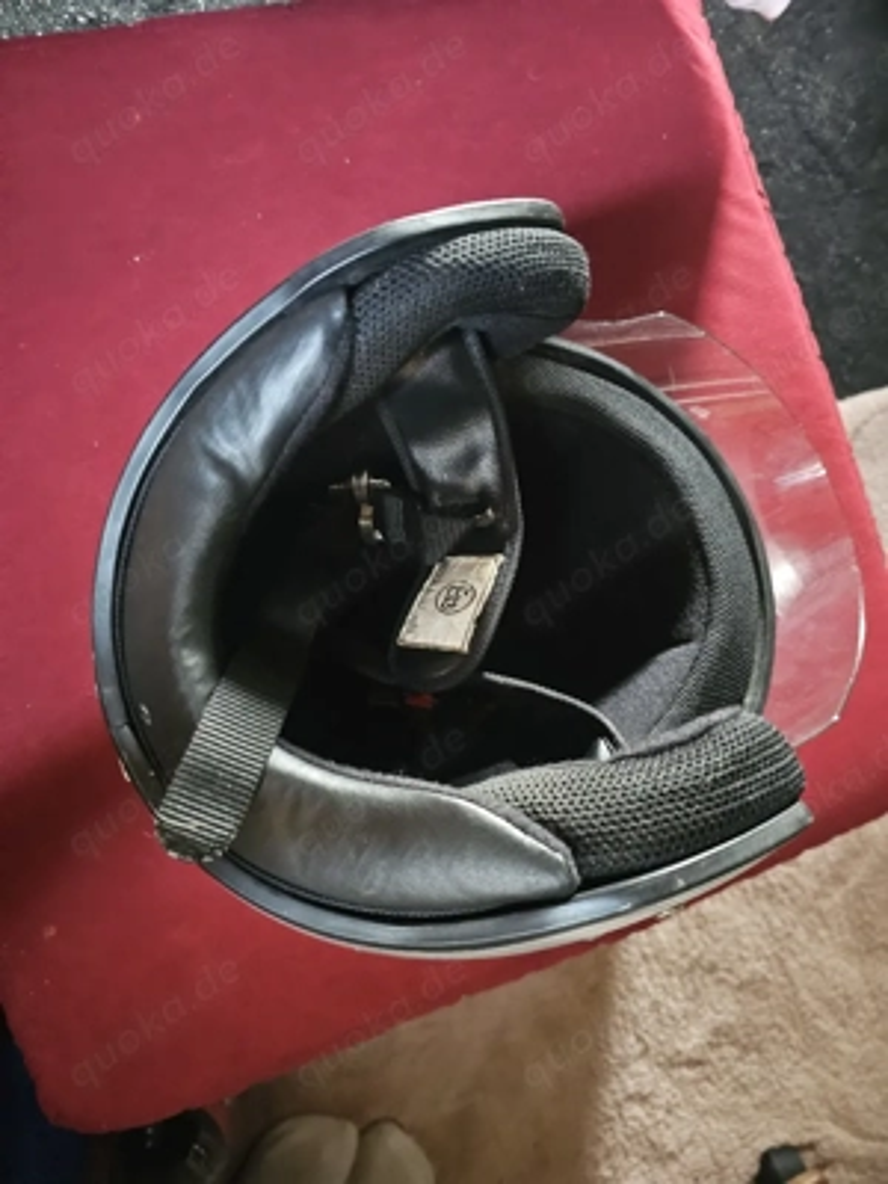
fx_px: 787
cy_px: 592
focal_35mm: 23
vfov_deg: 73.9
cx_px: 444
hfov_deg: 58.9
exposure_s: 1/20
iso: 1600
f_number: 1.7
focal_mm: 6.3
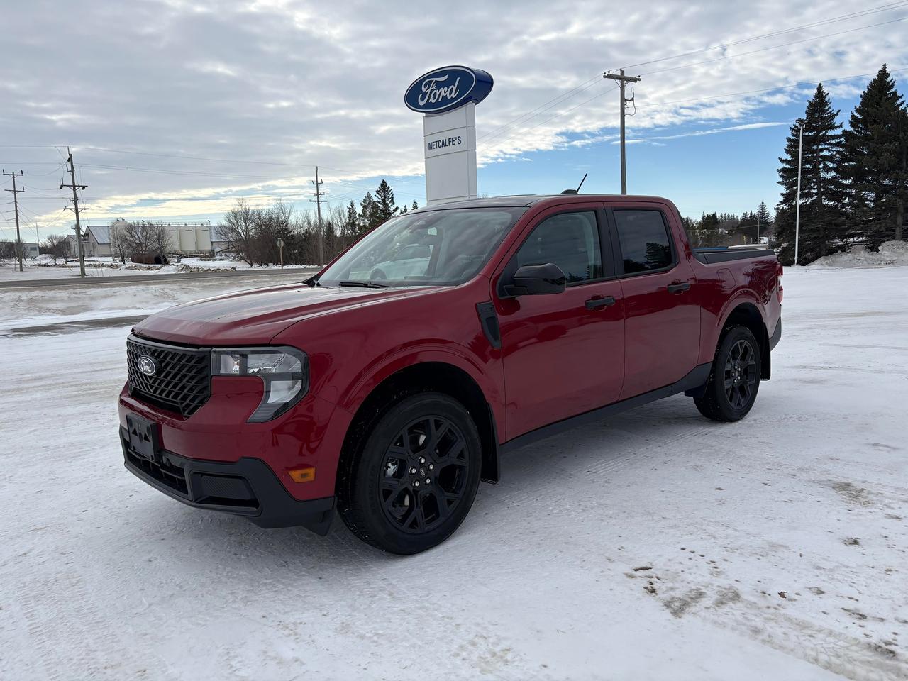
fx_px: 682
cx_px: 454
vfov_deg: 53.1
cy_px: 340
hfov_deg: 67.3
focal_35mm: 26
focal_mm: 5.96
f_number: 1.6
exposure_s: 1/5348
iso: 50
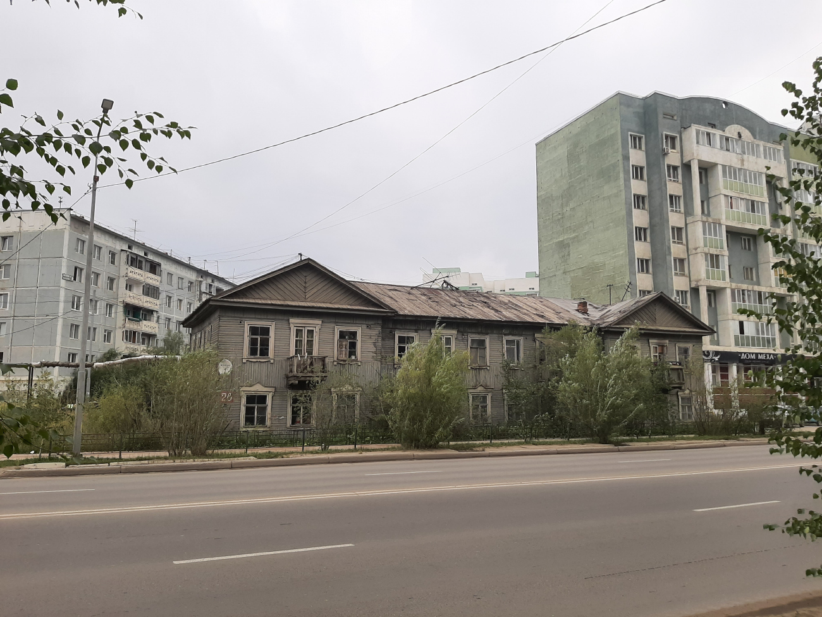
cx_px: 411
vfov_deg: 53.1
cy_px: 308
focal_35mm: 26
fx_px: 617
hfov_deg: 67.3
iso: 40
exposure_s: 1/928
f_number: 1.7
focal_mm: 3.93
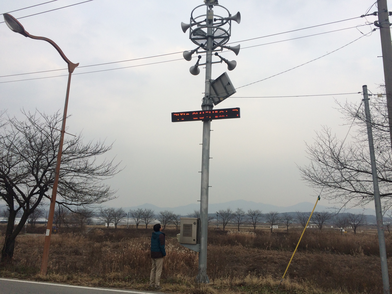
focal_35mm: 29
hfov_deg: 61.7
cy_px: 147
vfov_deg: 48.2
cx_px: 196
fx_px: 328
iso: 32
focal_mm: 4.15
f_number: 2.2
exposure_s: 1/316
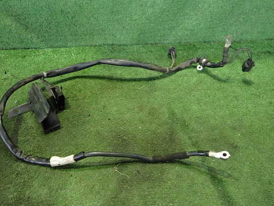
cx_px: 136
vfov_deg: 49.7
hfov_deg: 63.4
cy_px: 102
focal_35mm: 28
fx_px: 222
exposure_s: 1/30
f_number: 2
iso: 640
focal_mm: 4.5
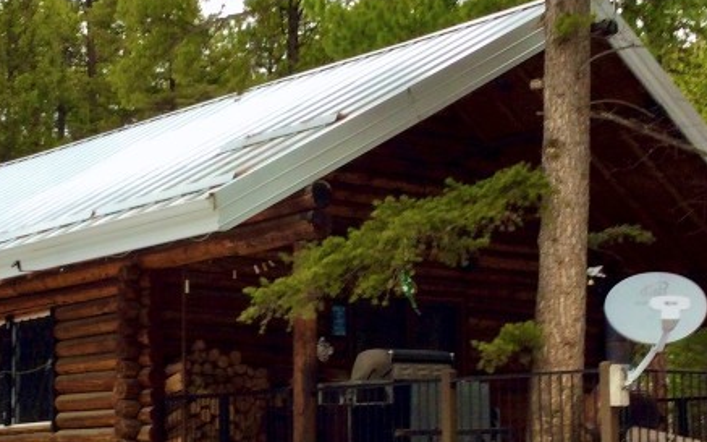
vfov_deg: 16.8
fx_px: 1483
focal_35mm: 77
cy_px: 338
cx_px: 267
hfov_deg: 26.7
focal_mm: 3.3
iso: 25
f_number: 2.4
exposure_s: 1/60
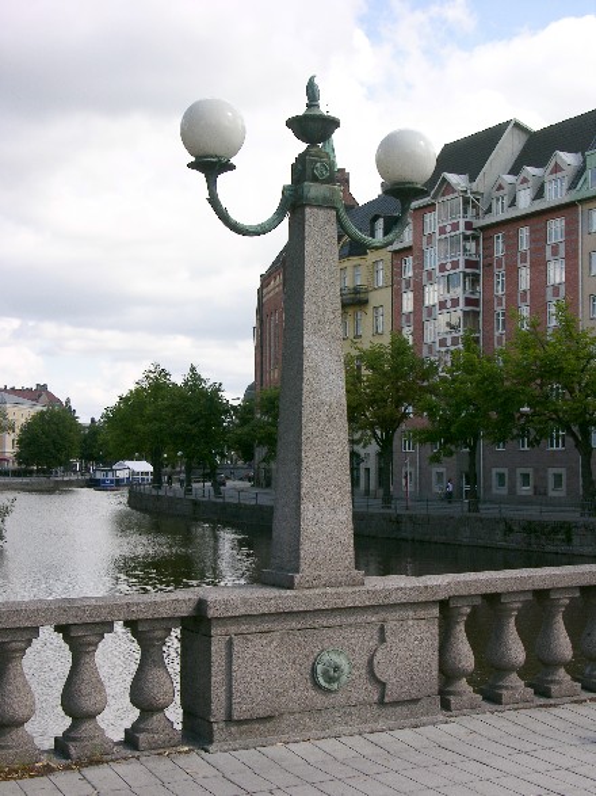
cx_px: 298
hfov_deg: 25.2
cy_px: 398
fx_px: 1332
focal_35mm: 58
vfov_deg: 33.2
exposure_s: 1/178
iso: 50
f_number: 6.3
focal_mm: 14.7
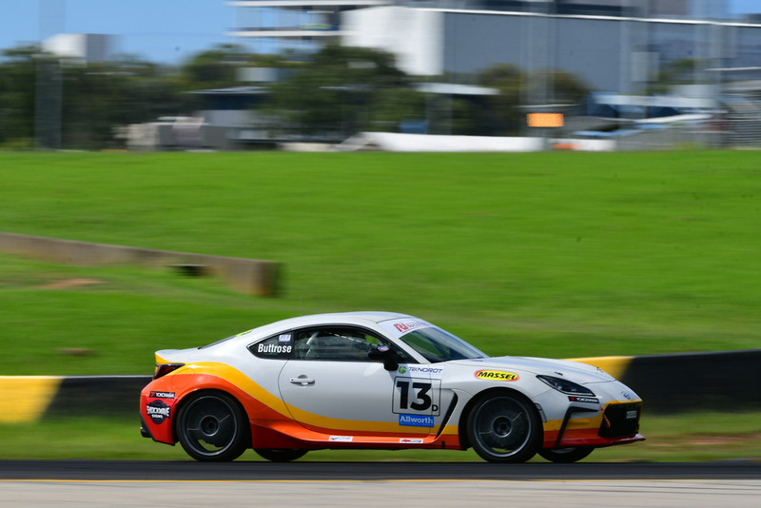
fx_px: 6344
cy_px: 254
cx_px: 380
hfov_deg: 6.9
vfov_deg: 4.6
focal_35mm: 300
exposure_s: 1/80
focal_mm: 200
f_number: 18
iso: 100
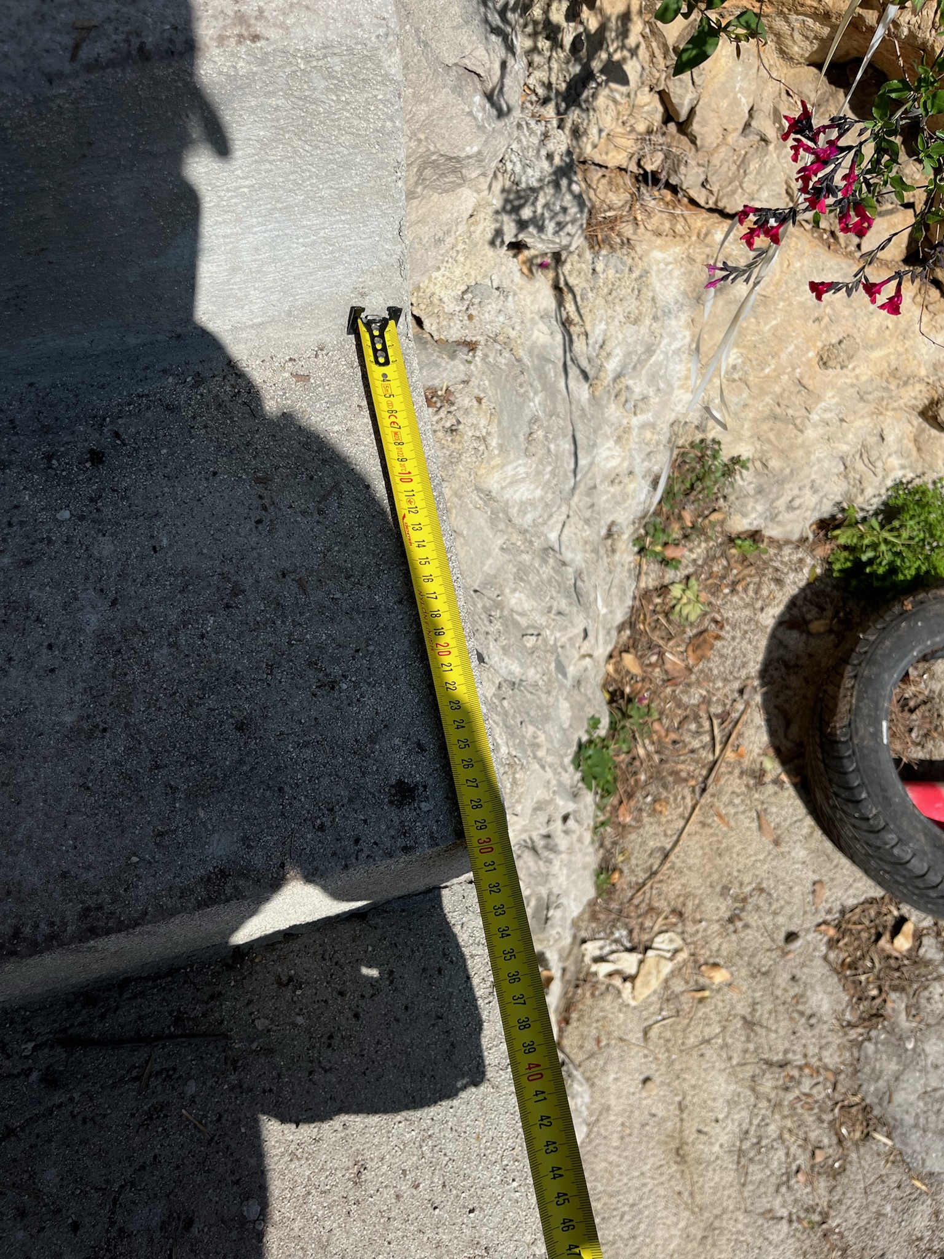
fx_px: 945
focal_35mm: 26
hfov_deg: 53.1
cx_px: 472
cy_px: 630
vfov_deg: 67.3
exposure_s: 1/5556
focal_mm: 5.1
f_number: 1.6
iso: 50
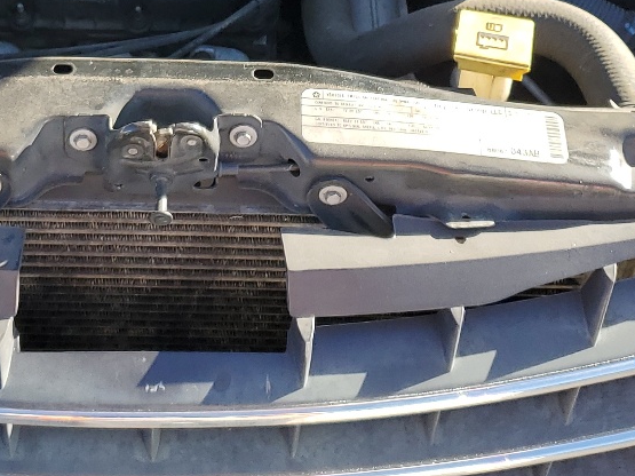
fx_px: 1376
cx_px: 158
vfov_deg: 18.9
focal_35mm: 75
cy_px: -33
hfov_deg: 25.7
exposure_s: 1/556
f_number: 1.5
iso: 50
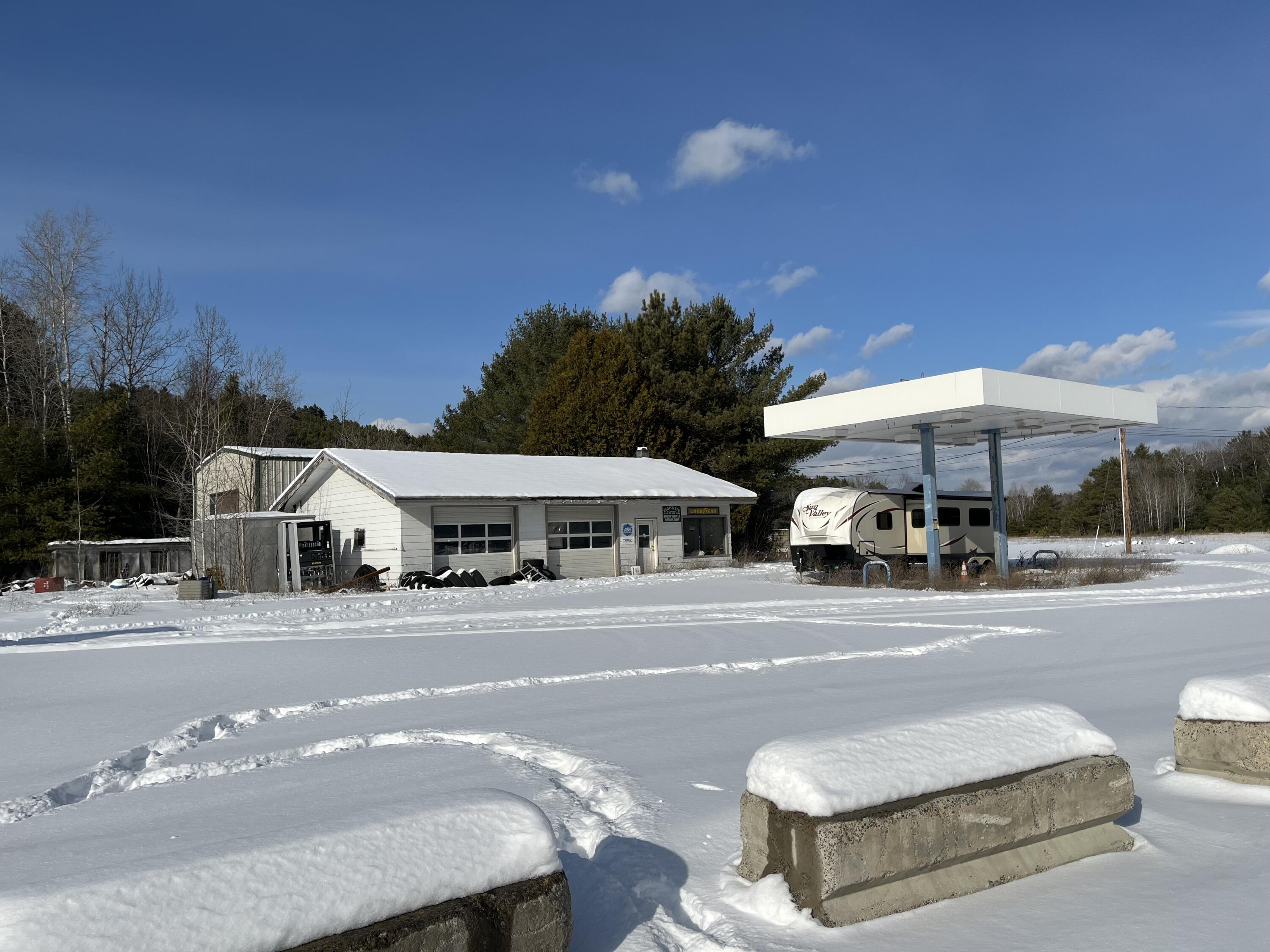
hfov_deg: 67.3
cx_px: 635
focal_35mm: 26
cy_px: 476
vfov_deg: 53.1
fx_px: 954
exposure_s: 1/5848
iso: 50
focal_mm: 5.1
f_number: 1.6
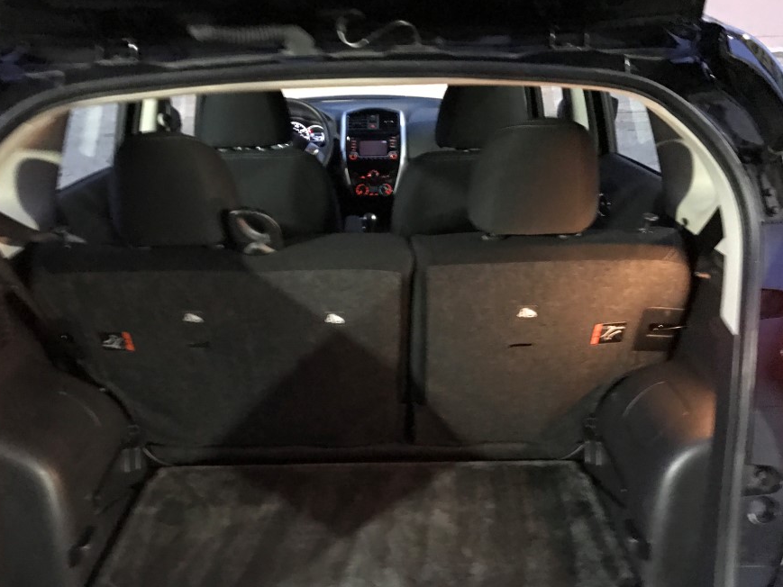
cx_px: 379
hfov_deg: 55.3
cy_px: 328
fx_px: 747
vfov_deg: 42.9
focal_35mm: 33
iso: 160
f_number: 1.8
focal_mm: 3.99
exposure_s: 1/4
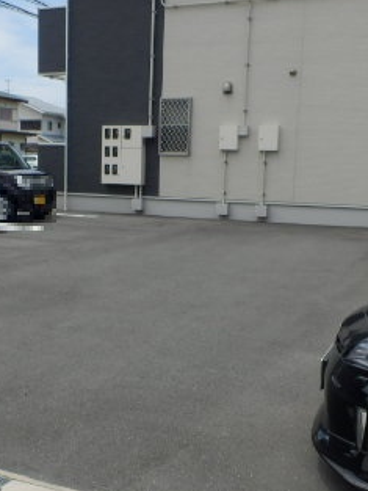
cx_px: 130
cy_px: 289
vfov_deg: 38.8
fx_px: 694
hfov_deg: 29.5
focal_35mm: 49
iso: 80
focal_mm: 4.2
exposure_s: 1/200
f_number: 7.9
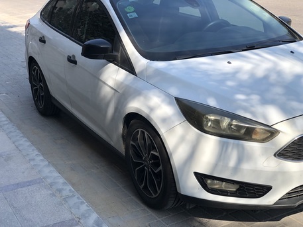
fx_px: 499
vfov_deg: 25.7
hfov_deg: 33.8
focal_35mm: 57
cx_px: 152
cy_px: 114
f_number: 2.8
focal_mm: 6.6
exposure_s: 1/414
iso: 20
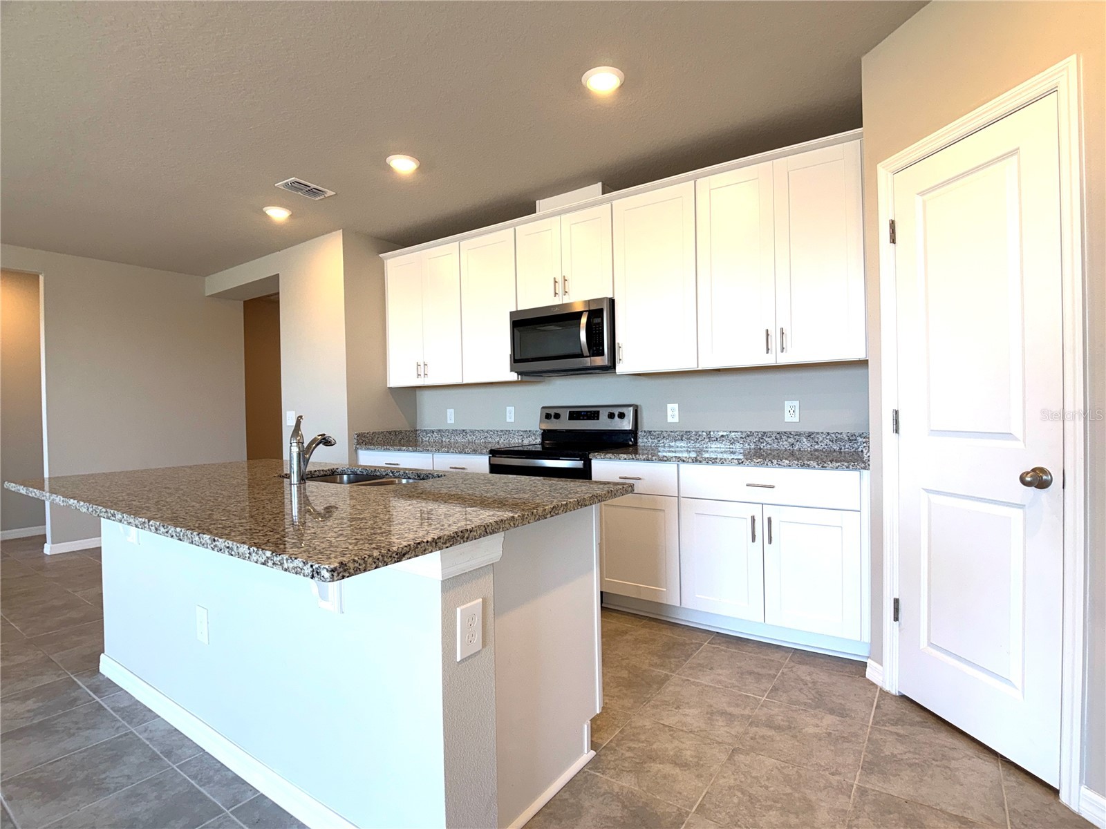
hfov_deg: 71.6
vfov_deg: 56.8
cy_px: 414
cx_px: 553
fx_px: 767
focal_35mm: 24
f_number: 1.78
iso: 80
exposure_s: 1/182
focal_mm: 6.76
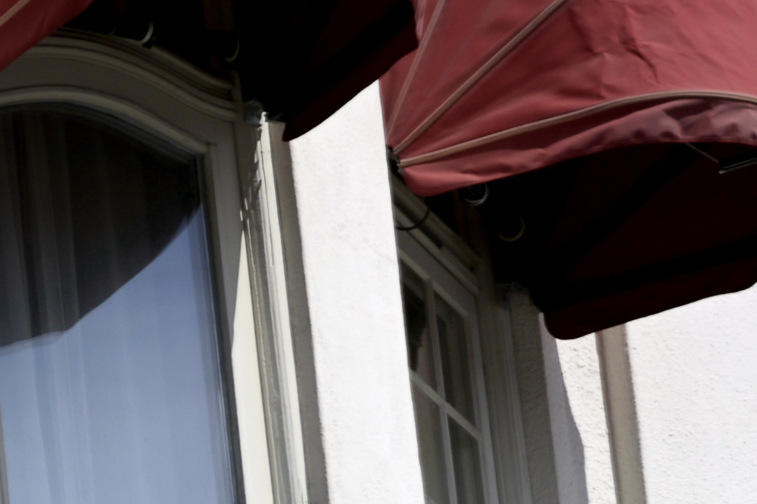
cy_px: 1403
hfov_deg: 3.5
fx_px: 12216
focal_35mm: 581
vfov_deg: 2.3
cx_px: -735
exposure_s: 1/1250
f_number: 4
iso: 64
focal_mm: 103
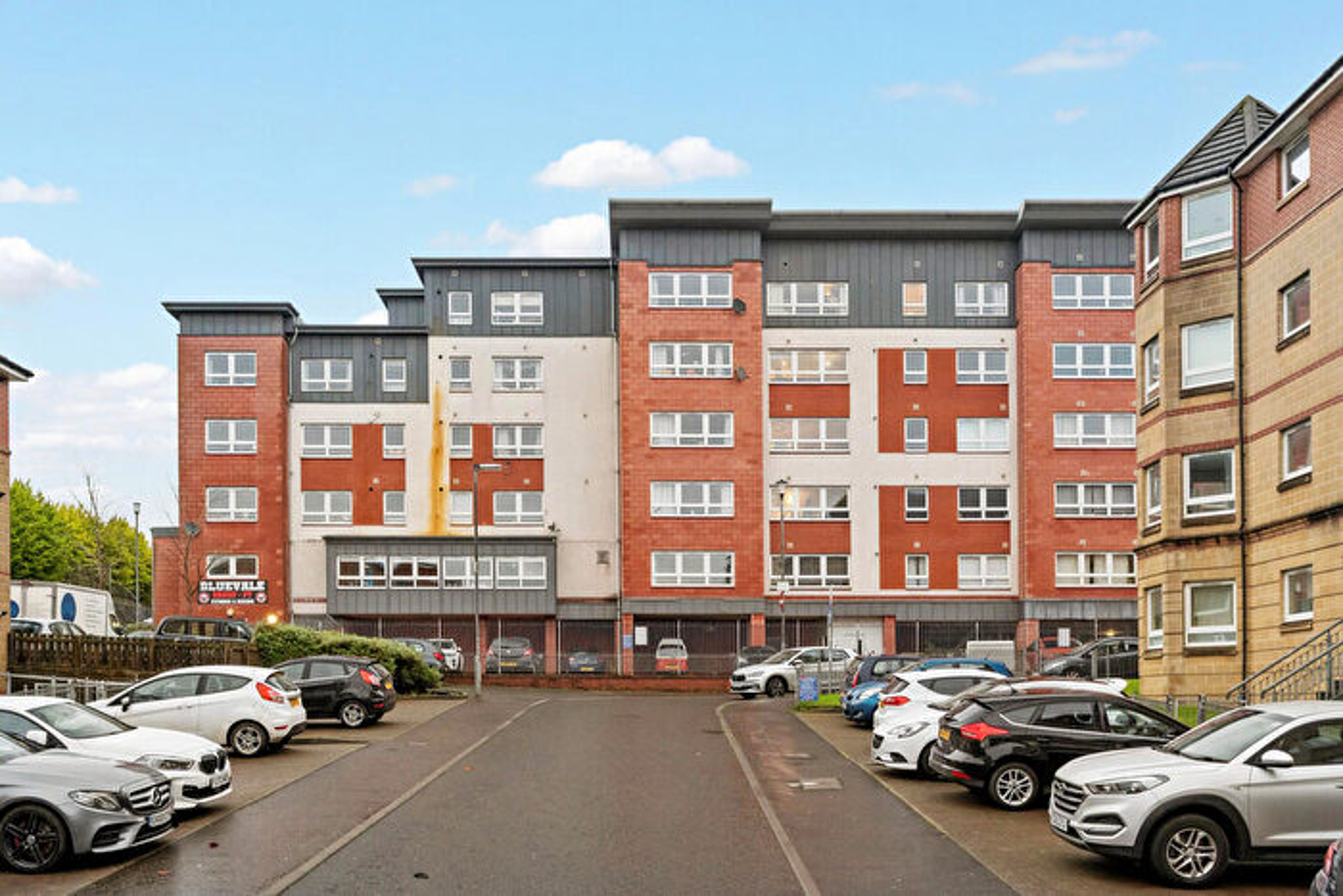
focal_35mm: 35
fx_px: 1306
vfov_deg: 37.9
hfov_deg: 54.4
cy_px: 448
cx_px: 672
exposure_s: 1/50
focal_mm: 35
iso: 2000
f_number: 8
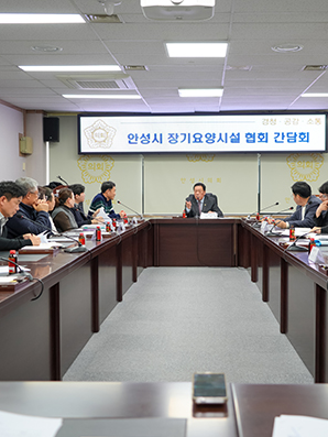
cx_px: 199
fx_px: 568
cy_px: 219
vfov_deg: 42.1
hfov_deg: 32.1
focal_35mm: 45
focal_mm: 31
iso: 320
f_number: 4
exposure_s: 1/40
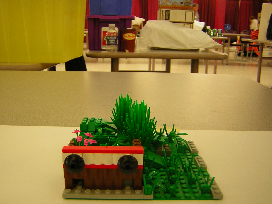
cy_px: 103
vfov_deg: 35.1
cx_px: 134
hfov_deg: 45.8
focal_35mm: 41
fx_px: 322
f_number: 2.7
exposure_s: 1/6.1
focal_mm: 5.2
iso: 50
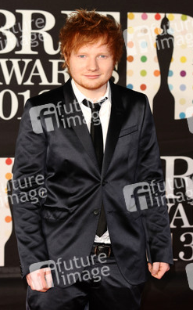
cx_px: 93
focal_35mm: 133
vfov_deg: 15.7
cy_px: 154
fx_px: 1121
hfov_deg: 9.8
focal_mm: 86
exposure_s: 1/200
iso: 320
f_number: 4
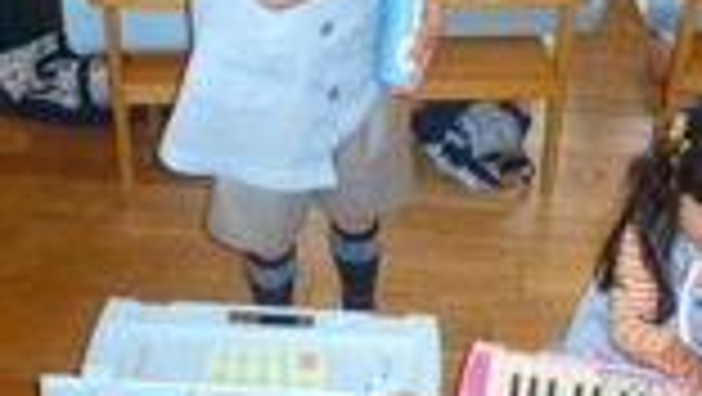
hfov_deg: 34.2
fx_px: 1136
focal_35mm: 61
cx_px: 423
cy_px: 99
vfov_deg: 19.6
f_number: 3.3
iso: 250
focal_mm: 4.3
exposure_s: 1/60
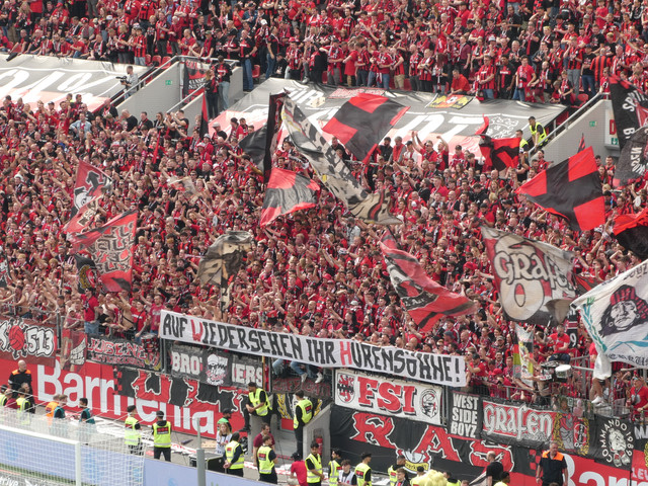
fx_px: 3744
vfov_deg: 7.4
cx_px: 324
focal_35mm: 200
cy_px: 243
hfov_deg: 9.9
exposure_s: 1/100
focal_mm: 35.8
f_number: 5.6
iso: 80
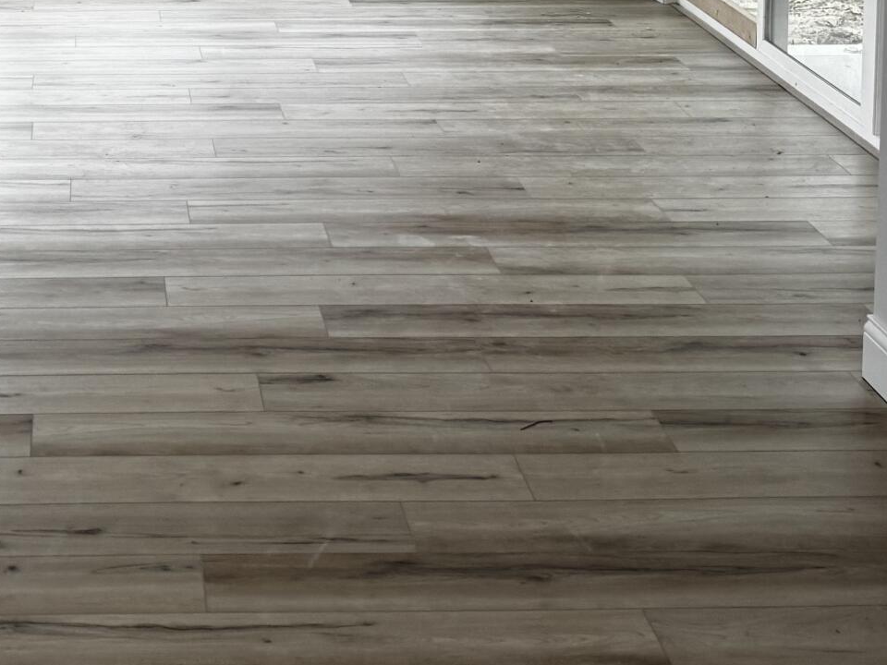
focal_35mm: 75
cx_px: 93
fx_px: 1922
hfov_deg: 25.2
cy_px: -211
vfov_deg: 18.2
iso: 160
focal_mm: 6.76
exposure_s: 1/120
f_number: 1.78
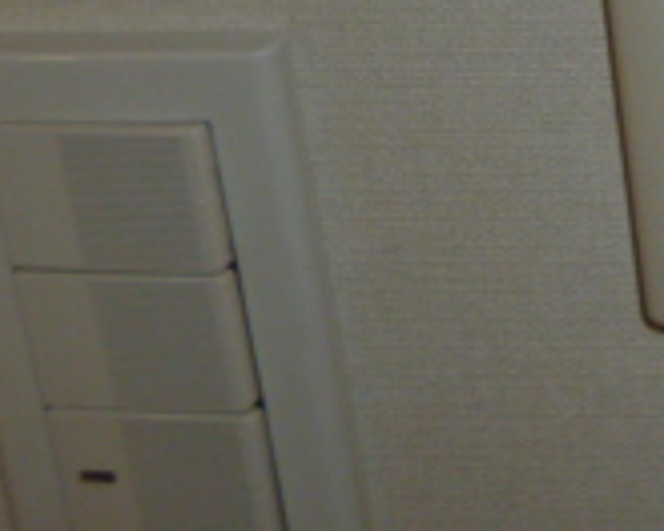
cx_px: 1203
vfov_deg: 13.6
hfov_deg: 15.5
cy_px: -298
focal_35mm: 106
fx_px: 2083
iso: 125
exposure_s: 1/60
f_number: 3.1
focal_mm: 5
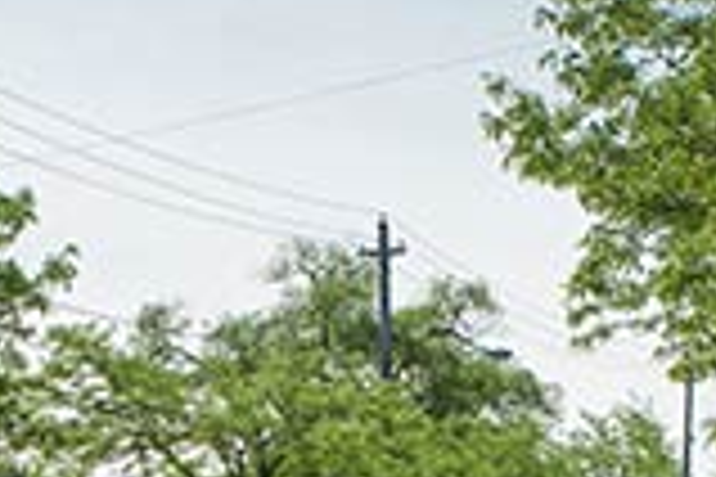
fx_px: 2904
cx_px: 50
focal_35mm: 146
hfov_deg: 13.9
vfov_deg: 9.3
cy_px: 605
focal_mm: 40
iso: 200
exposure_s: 1/500
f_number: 11
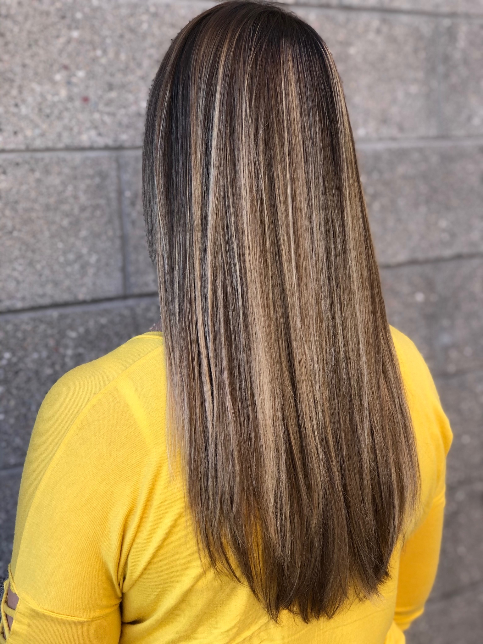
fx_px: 1060
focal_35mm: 57
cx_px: 242
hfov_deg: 25.7
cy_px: 322
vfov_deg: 33.8
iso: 25
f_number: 2.8
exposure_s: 1/60
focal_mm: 6.6
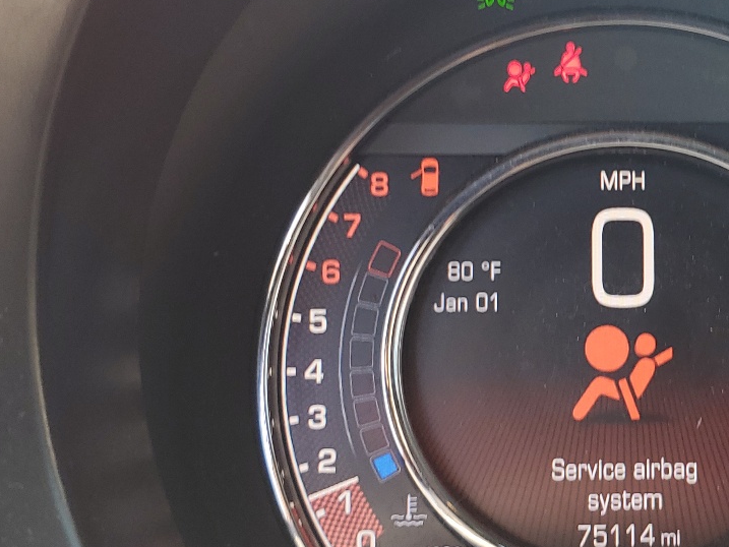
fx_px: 1222
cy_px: 253
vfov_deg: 25.2
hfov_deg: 32.1
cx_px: 608
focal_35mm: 58
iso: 50
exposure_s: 1/118
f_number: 1.5
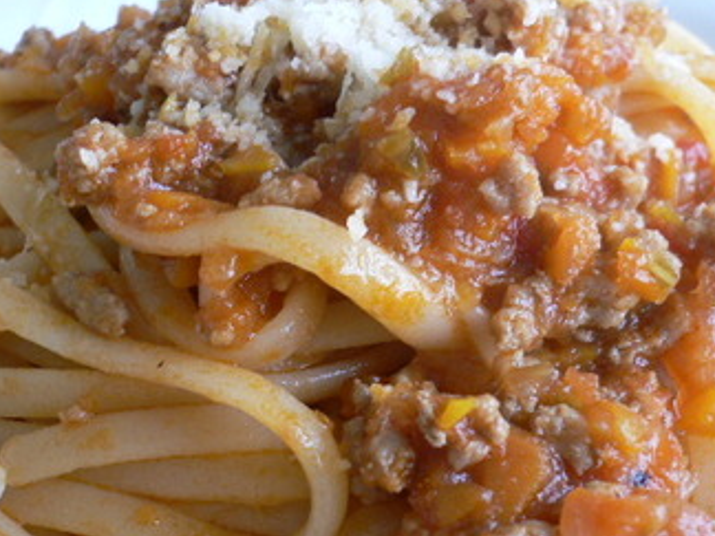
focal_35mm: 54
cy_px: 314
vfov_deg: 27.0
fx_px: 1115
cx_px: 355
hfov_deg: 35.5
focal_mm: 5.8
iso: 100
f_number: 2.8
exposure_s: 1/20
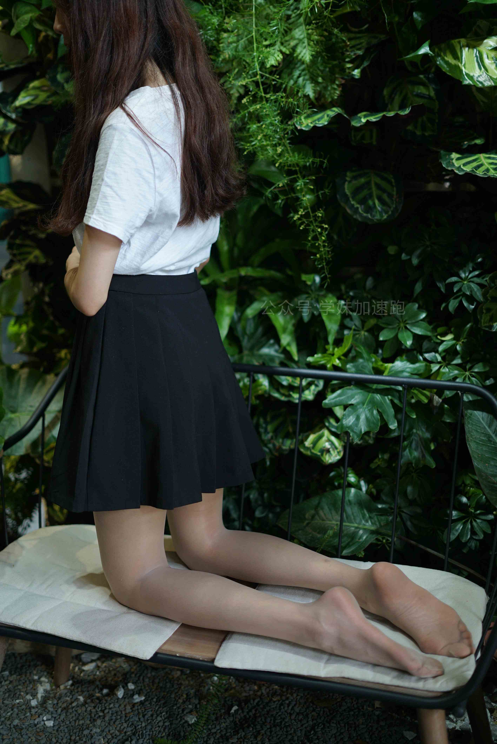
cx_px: 248
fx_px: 1034
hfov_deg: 27.0
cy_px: 372
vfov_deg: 39.6
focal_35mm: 50
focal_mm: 50
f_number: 1.8
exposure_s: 1/125
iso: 200
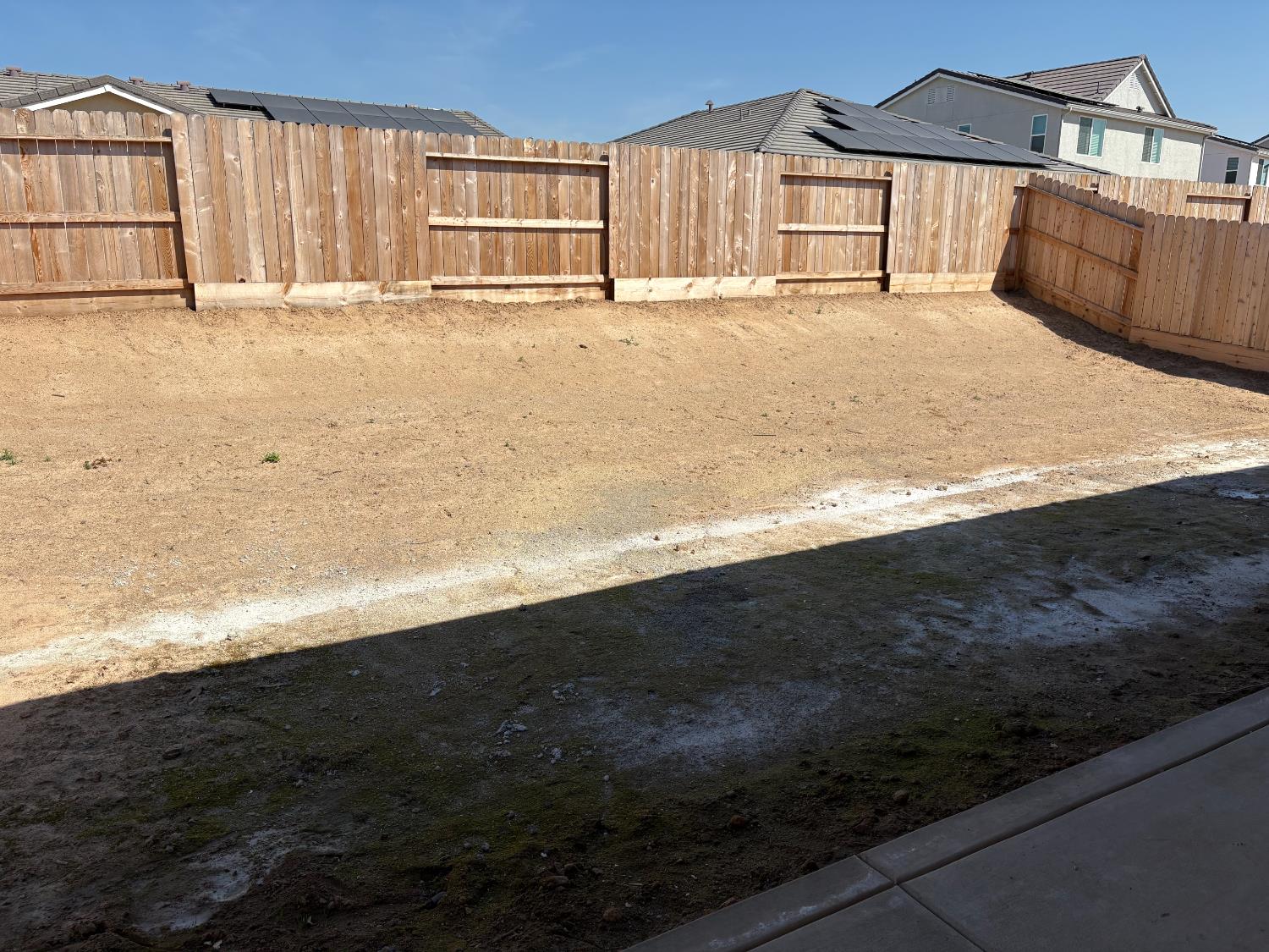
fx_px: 953
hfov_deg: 67.3
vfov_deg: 53.1
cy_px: 476
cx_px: 634
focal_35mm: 26
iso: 50
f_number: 1.6
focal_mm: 5.96
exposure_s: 1/4950
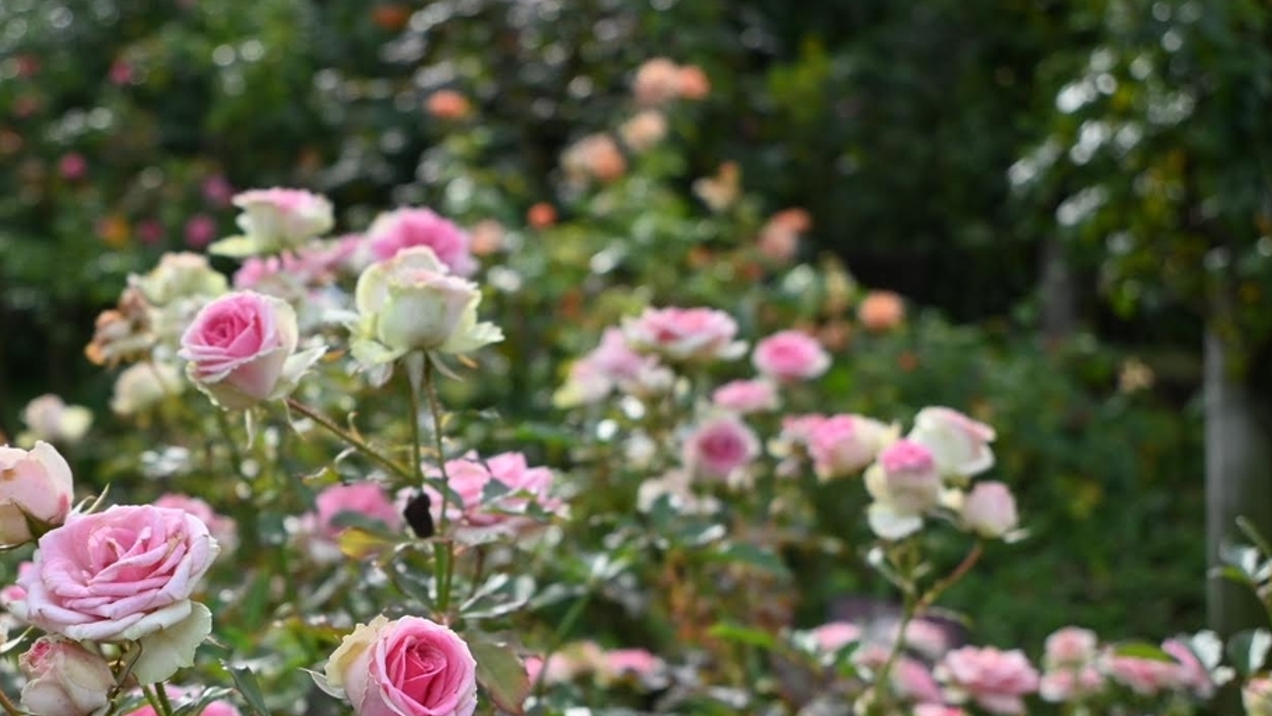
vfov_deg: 20.6
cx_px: 457
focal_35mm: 58
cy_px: 519
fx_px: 1956
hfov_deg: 35.8
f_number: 5.6
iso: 180
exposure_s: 1/1250
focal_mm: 28
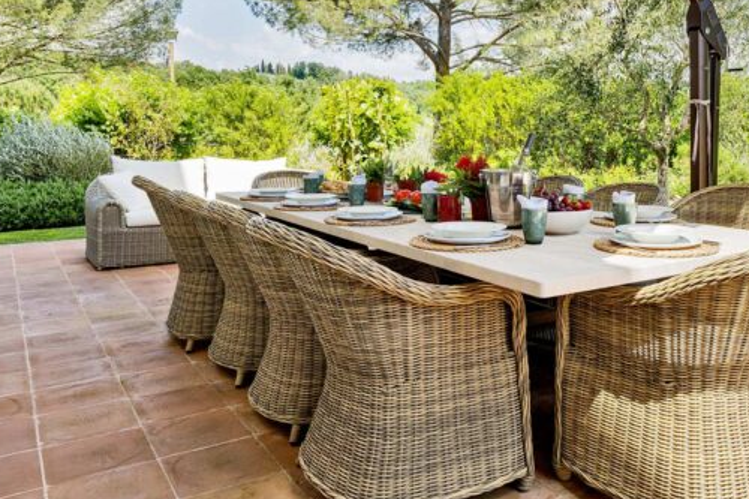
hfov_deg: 56.2
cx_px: 490
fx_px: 686
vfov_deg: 39.0
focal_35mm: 33
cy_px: 130
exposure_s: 1/100
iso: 200
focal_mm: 22
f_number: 10
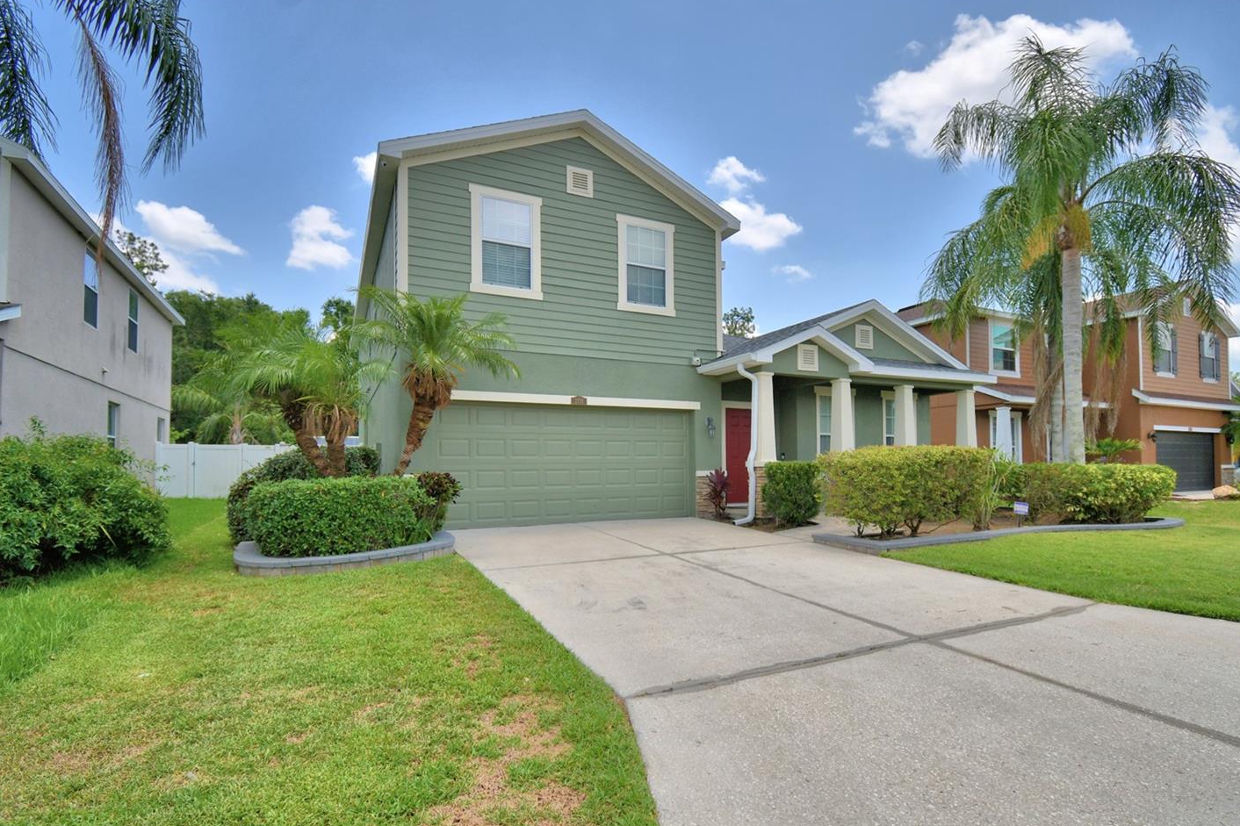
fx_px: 585
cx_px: 661
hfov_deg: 93.1
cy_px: 456
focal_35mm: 17
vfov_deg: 70.2
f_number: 4.5
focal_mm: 10
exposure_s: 1/1000
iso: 100
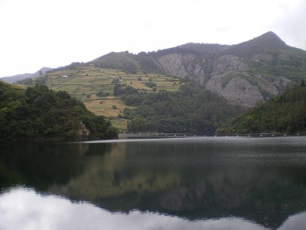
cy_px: 115
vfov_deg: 37.7
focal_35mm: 38
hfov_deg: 49.0
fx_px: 336
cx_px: 153
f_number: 3.1
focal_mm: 6.3
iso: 64
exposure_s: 1/160
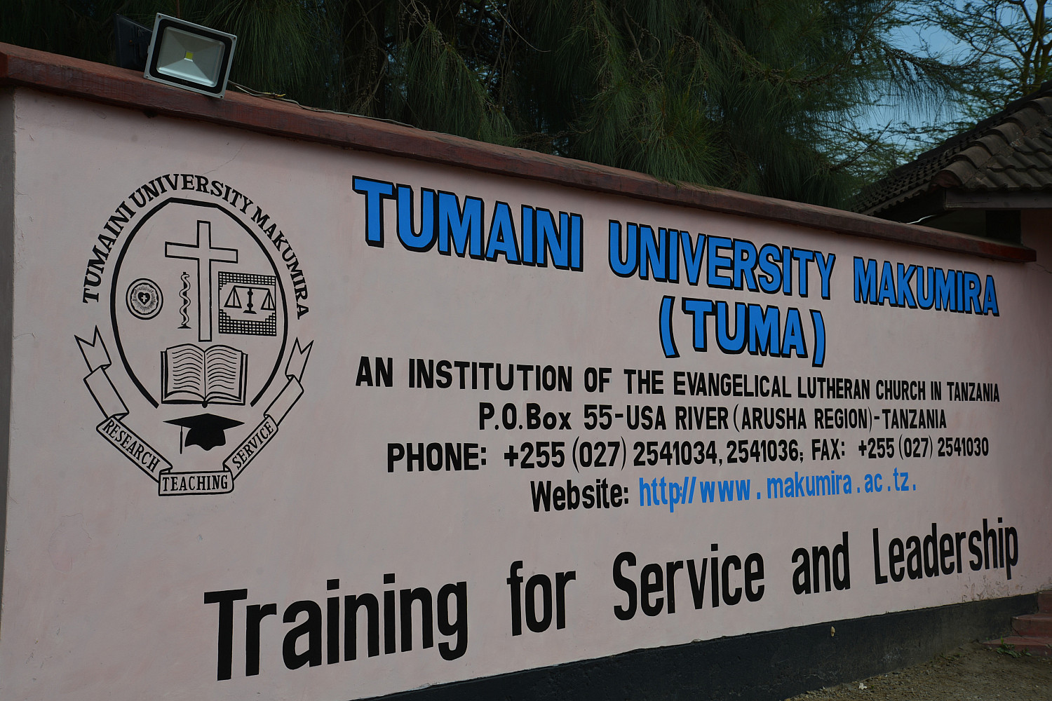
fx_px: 1461
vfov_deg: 27.0
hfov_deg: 39.6
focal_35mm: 50
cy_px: 350
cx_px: 526
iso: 100
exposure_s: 1/320
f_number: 9
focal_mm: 50
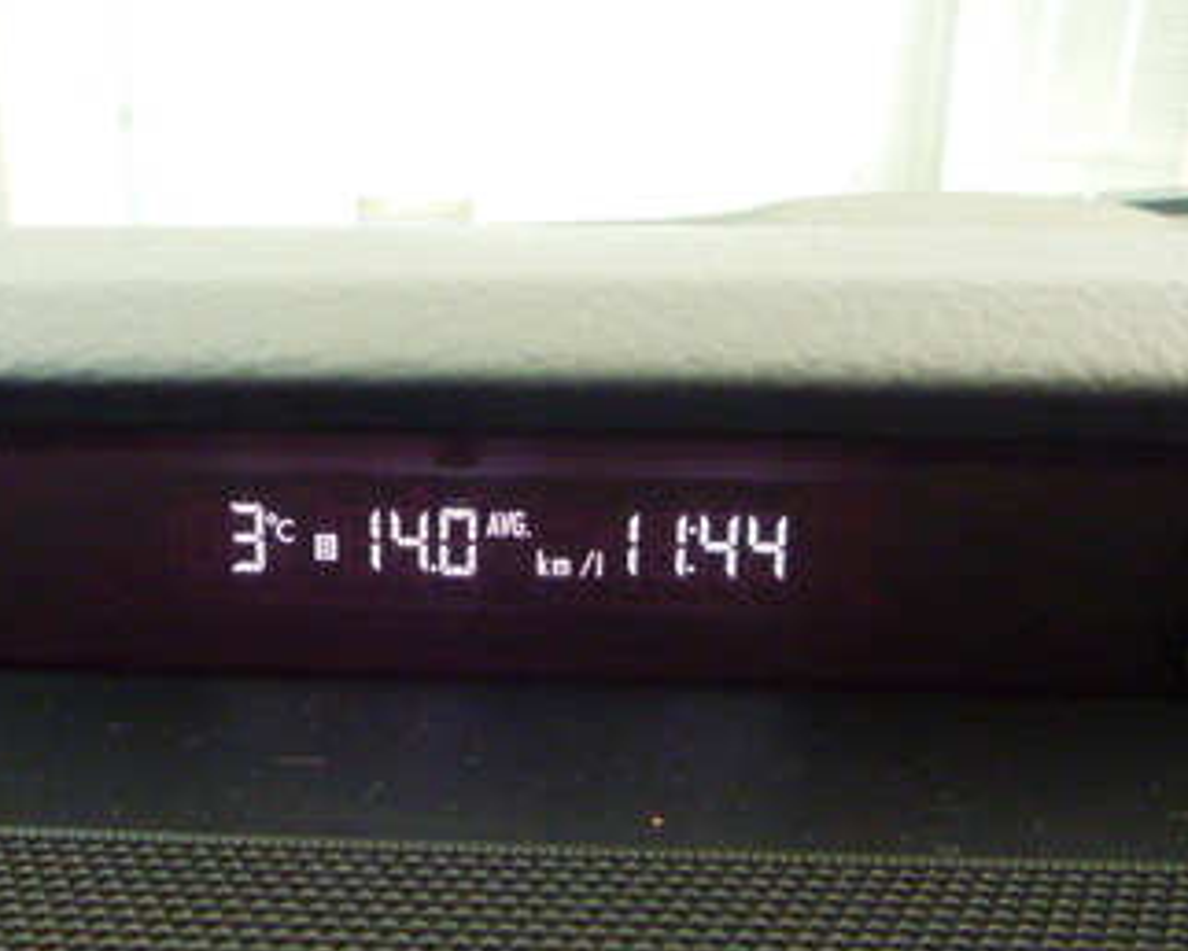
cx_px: 445
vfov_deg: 41.0
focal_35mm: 36
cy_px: 571
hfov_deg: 49.8
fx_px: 1267
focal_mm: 4.9
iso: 800
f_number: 3.3
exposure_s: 1/20
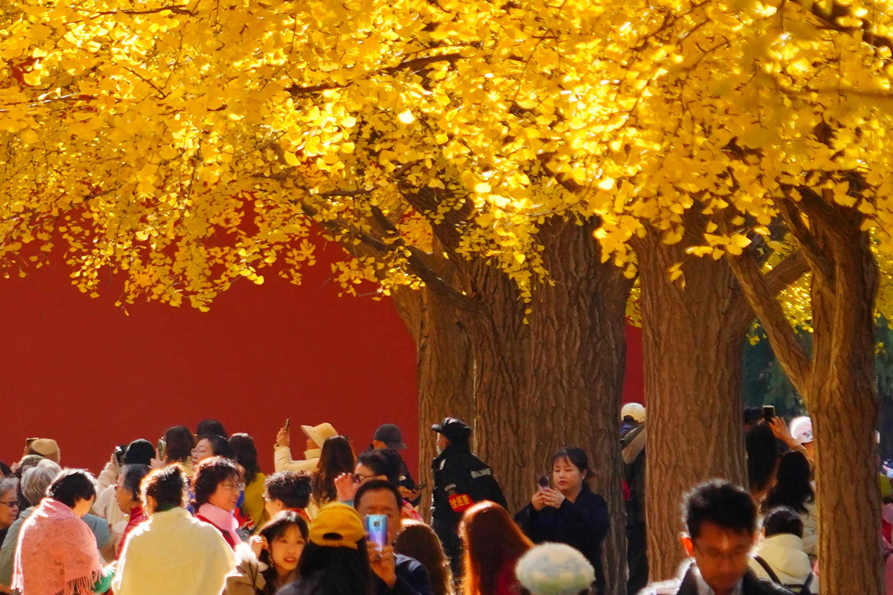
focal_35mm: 420
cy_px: 47
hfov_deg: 4.9
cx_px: -223
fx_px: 10417
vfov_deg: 3.3
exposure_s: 1/400
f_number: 7.1
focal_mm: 157
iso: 500
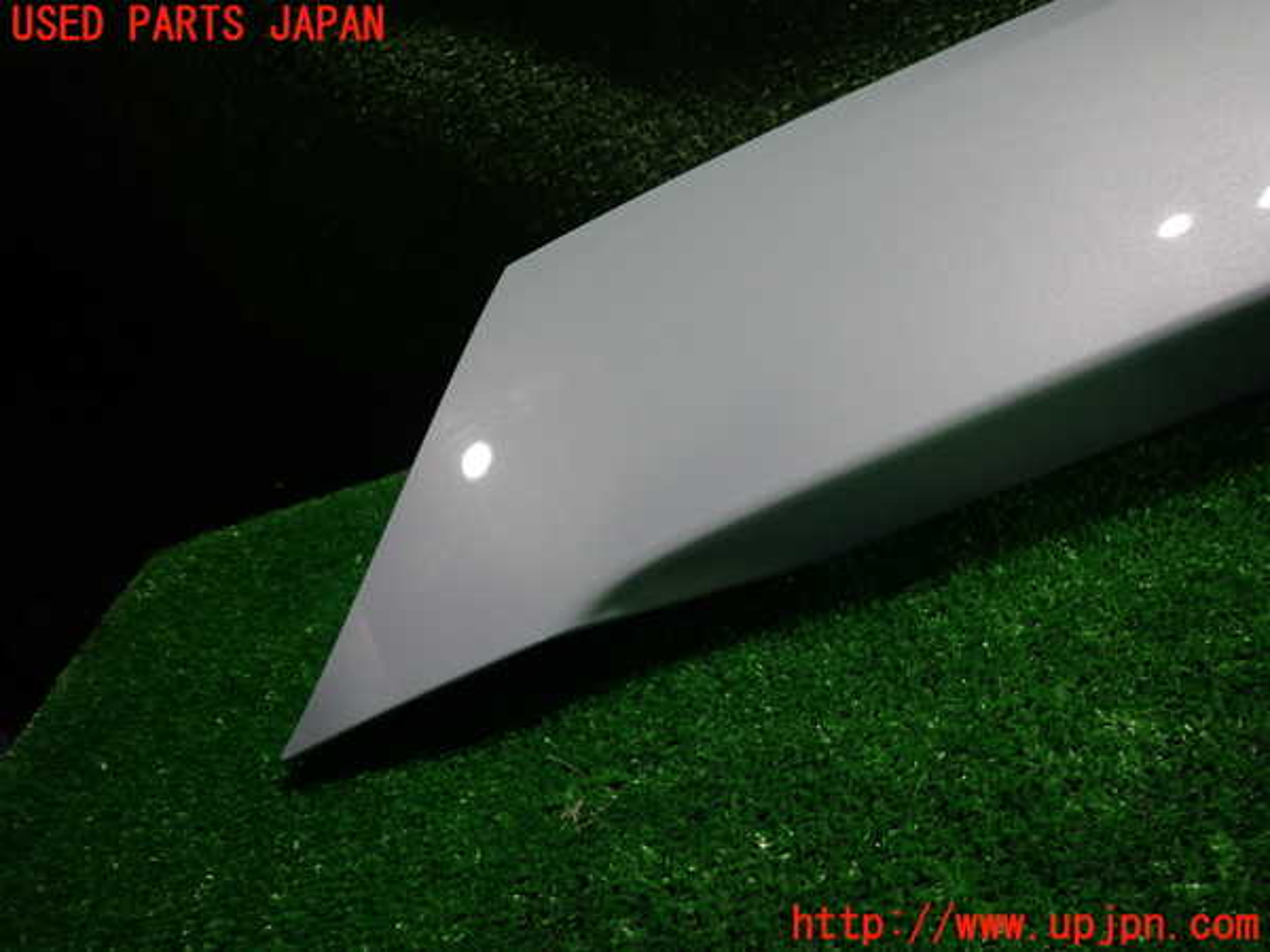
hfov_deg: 69.4
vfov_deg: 54.9
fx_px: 917
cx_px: 635
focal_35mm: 25
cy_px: 476
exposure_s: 1/60
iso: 160
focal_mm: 4.5
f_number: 2
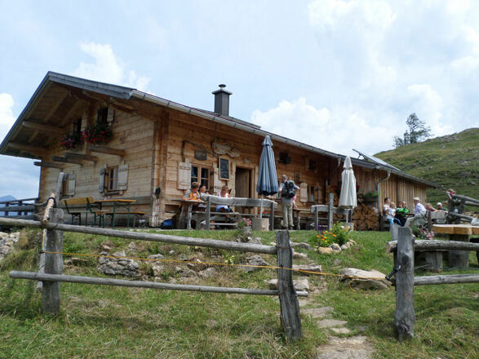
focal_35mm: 25
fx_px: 346
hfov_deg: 69.4
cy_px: 180
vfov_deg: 54.9
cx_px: 240
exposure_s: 1/1500
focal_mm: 4.5
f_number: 2.5
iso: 80
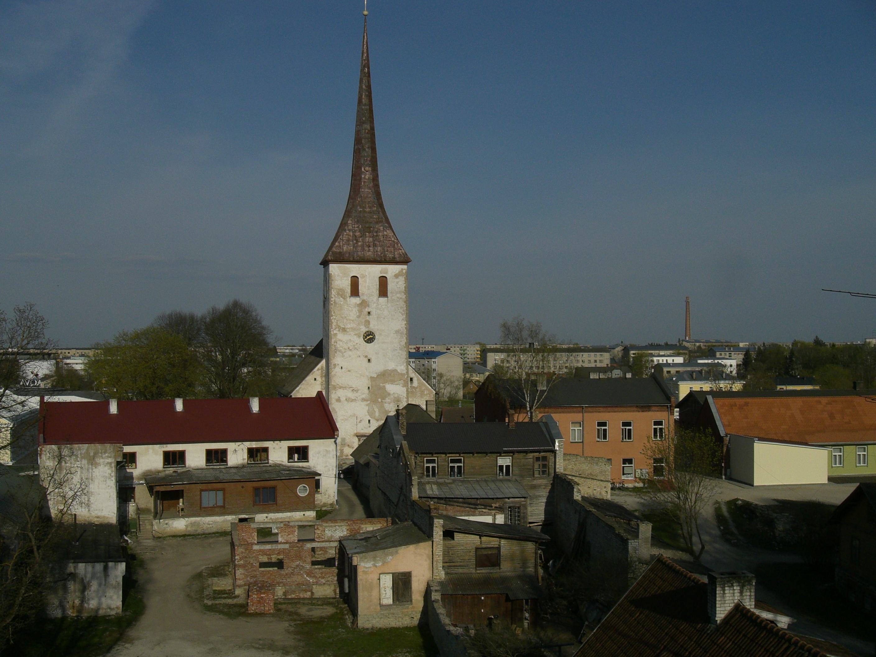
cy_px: 328
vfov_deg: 37.7
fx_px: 962
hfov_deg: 49.0
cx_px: 438
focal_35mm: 38
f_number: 4.4
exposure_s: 1/2000
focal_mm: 6.3
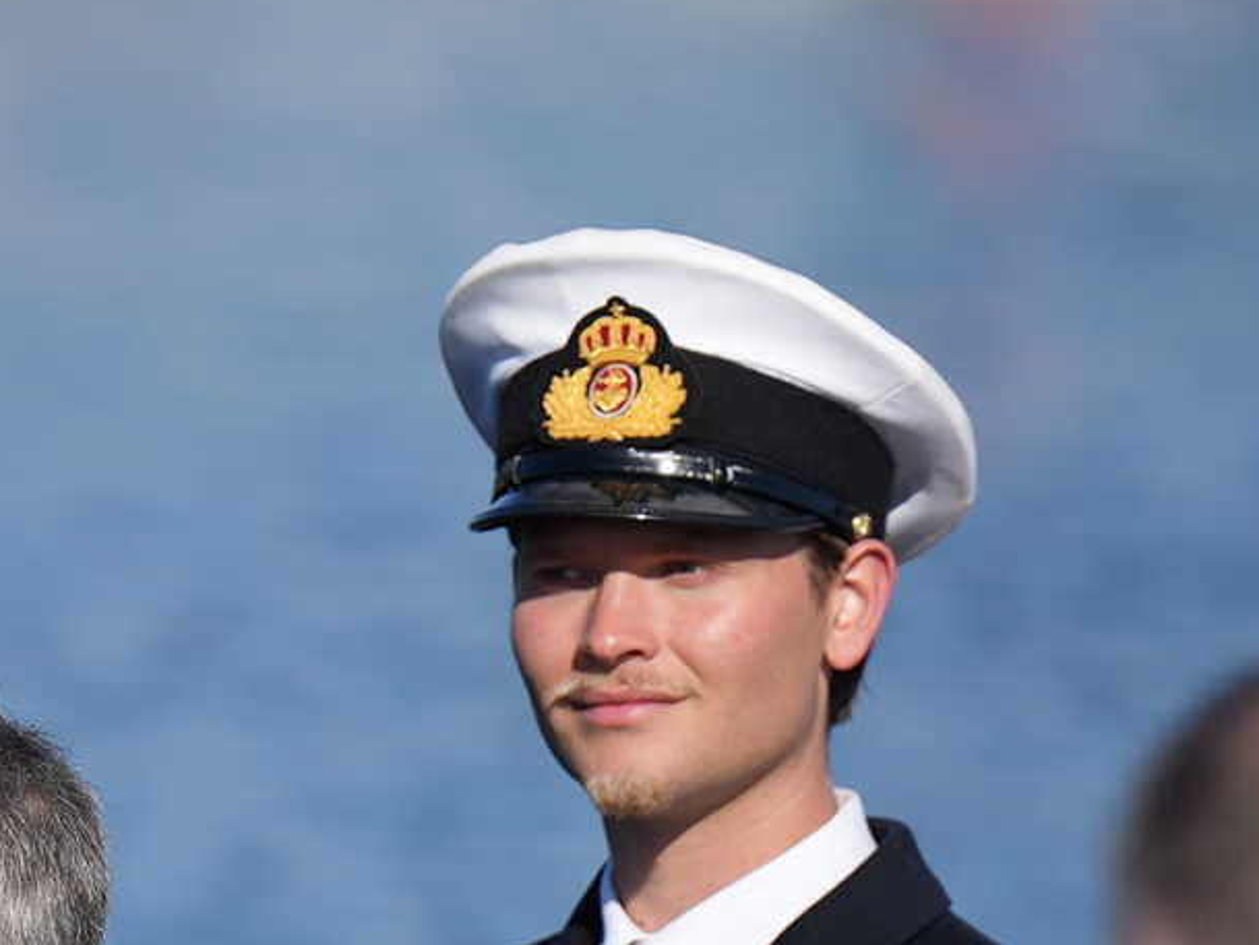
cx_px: -223
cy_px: 1063
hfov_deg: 1.8
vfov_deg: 1.3
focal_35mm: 1107
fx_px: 40270
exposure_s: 1/3200
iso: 100
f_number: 2.8
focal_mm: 200
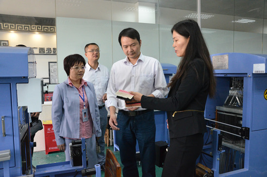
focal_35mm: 32
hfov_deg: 59.6
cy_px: 88
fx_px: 233
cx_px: 134
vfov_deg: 41.5
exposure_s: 1/100
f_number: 5
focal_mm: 21
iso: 3200
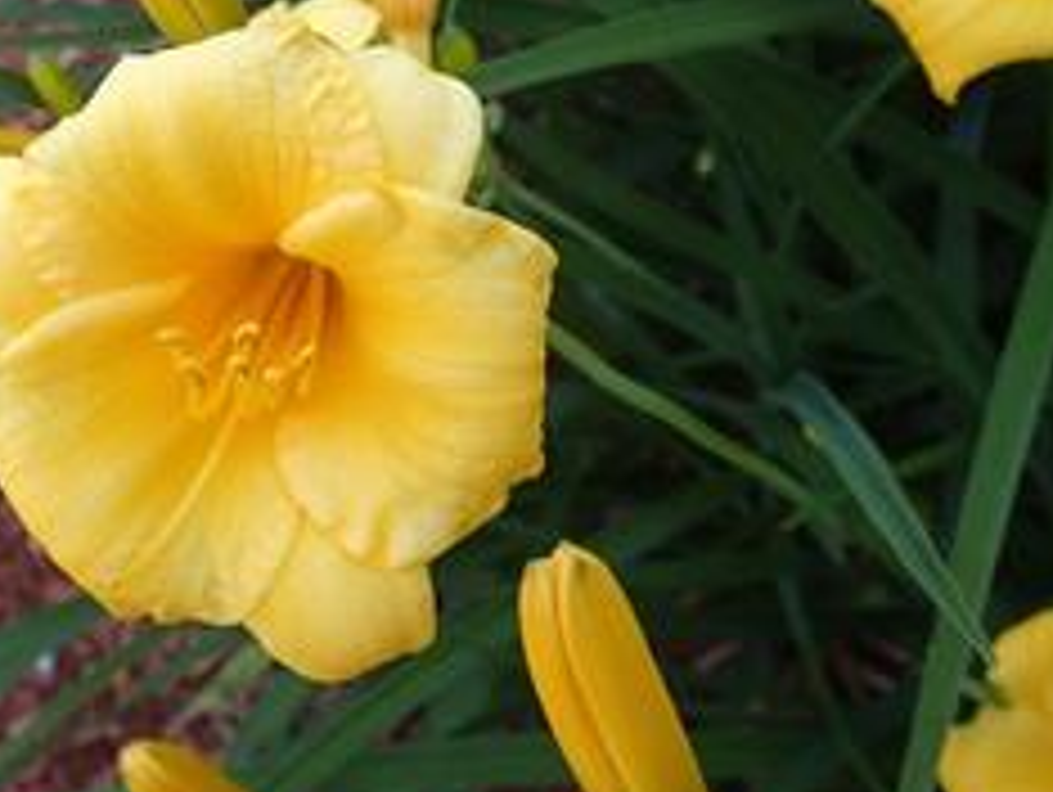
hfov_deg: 37.4
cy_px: 104
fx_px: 1462
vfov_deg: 29.3
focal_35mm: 48
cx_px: 135
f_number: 2.8
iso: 100
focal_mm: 4.5
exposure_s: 1/250
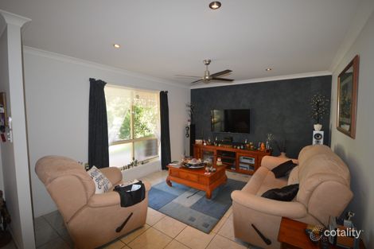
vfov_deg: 77.3
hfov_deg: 100.4
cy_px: 124
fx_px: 156
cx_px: 187
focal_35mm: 15
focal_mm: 10
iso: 560
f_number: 4
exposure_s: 1/60
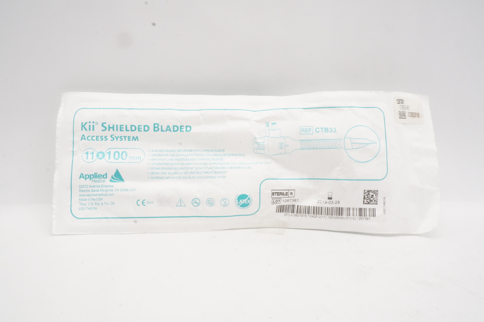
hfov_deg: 53.2
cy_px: 161
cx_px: 242
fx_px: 483
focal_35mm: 36
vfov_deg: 36.8
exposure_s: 1/20
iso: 1600
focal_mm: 24
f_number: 22
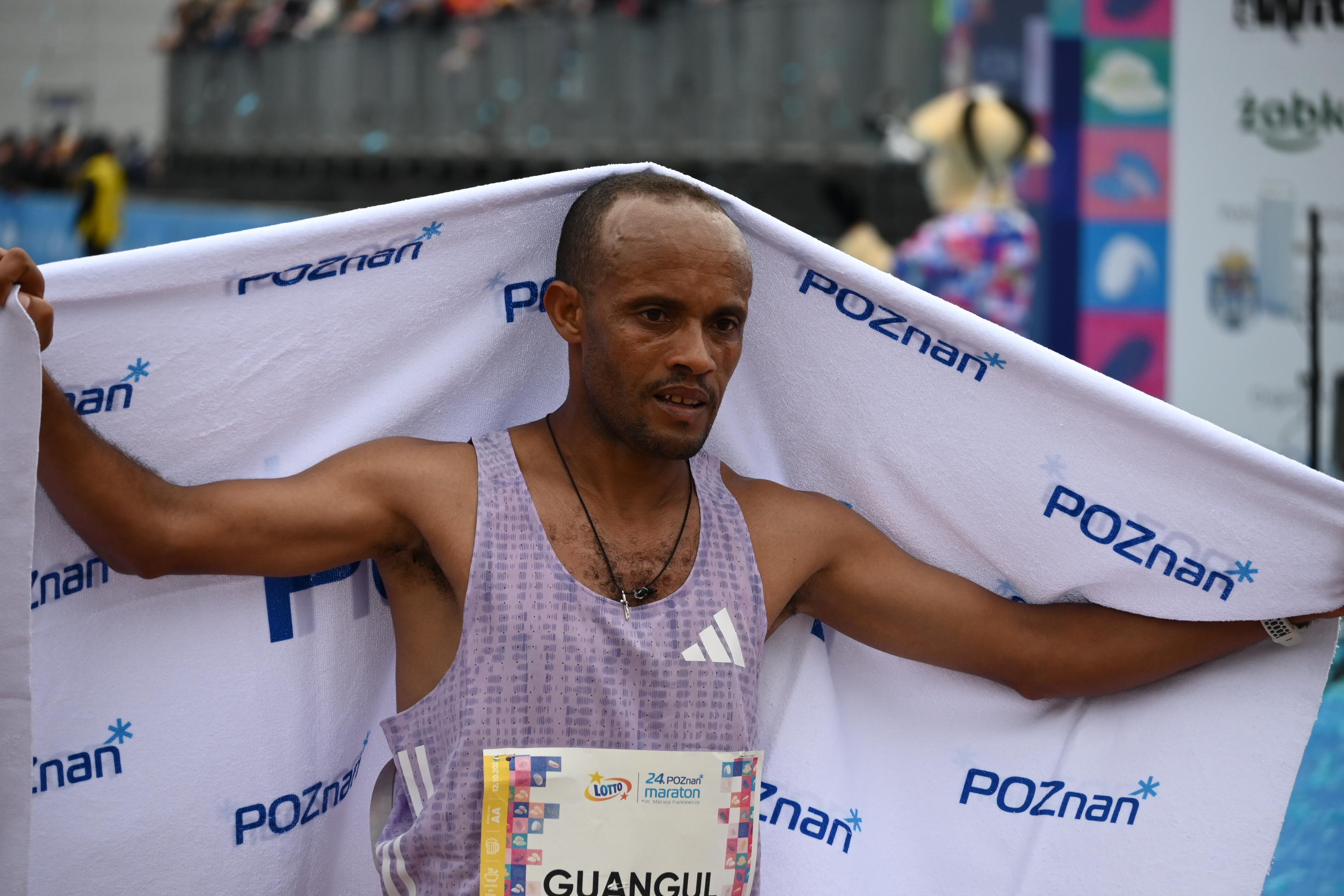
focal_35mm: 189
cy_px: 448
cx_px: 674
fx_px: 7037
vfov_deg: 7.3
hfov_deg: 10.9
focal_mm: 125
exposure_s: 1/1000
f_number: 5.3
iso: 640
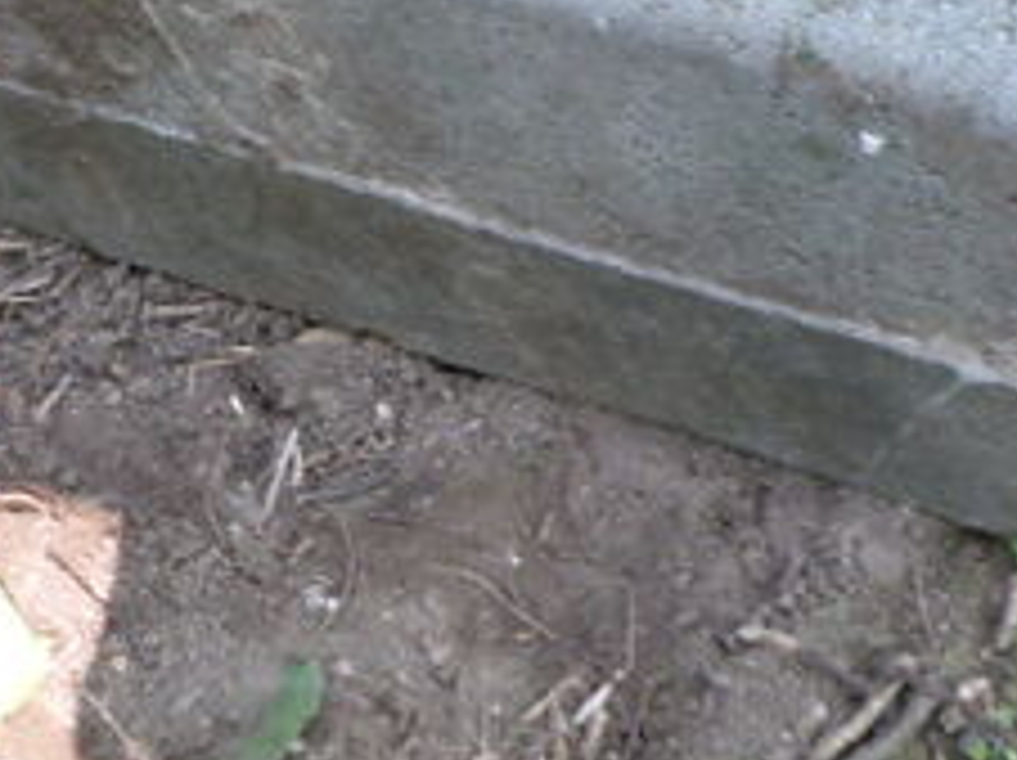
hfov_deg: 16.7
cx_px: 225
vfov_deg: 12.5
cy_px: 36
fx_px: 3434
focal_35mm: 117
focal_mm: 9.77
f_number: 3.5
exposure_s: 1/15
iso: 125
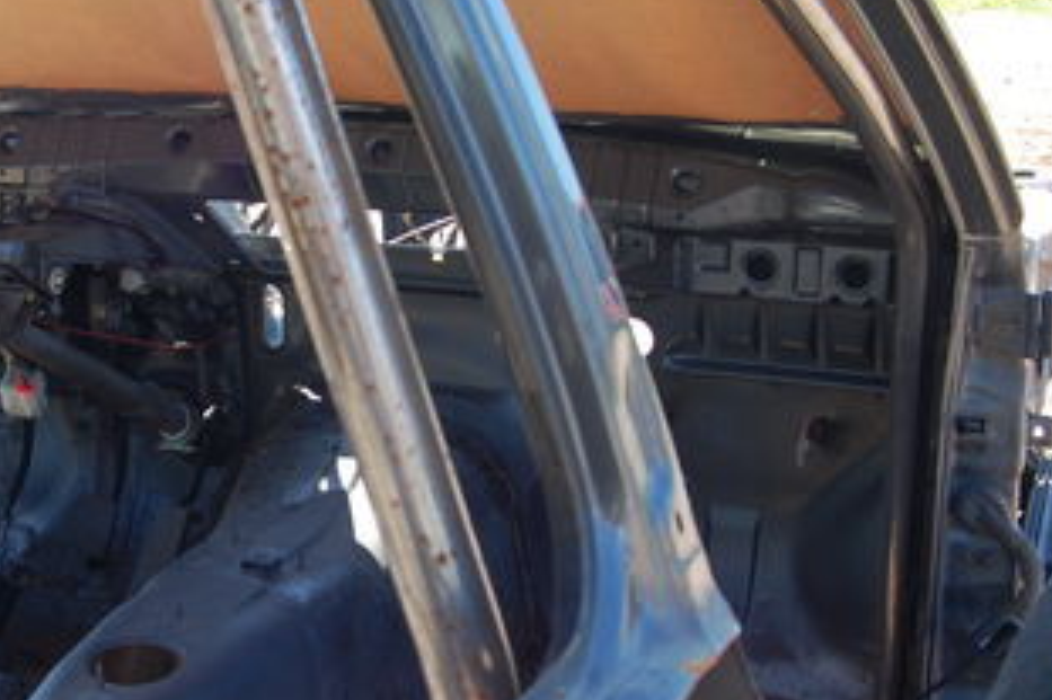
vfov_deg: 18.4
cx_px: 240
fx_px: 2161
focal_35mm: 74
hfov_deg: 26.9
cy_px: 402
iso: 250
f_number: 5.6
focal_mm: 24
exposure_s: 1/125
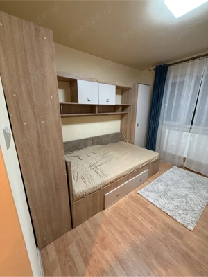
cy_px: 138
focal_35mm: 14
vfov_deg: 102.1
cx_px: 104
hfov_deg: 85.7
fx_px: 112
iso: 200
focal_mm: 2.22
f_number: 2.2
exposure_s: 1/50
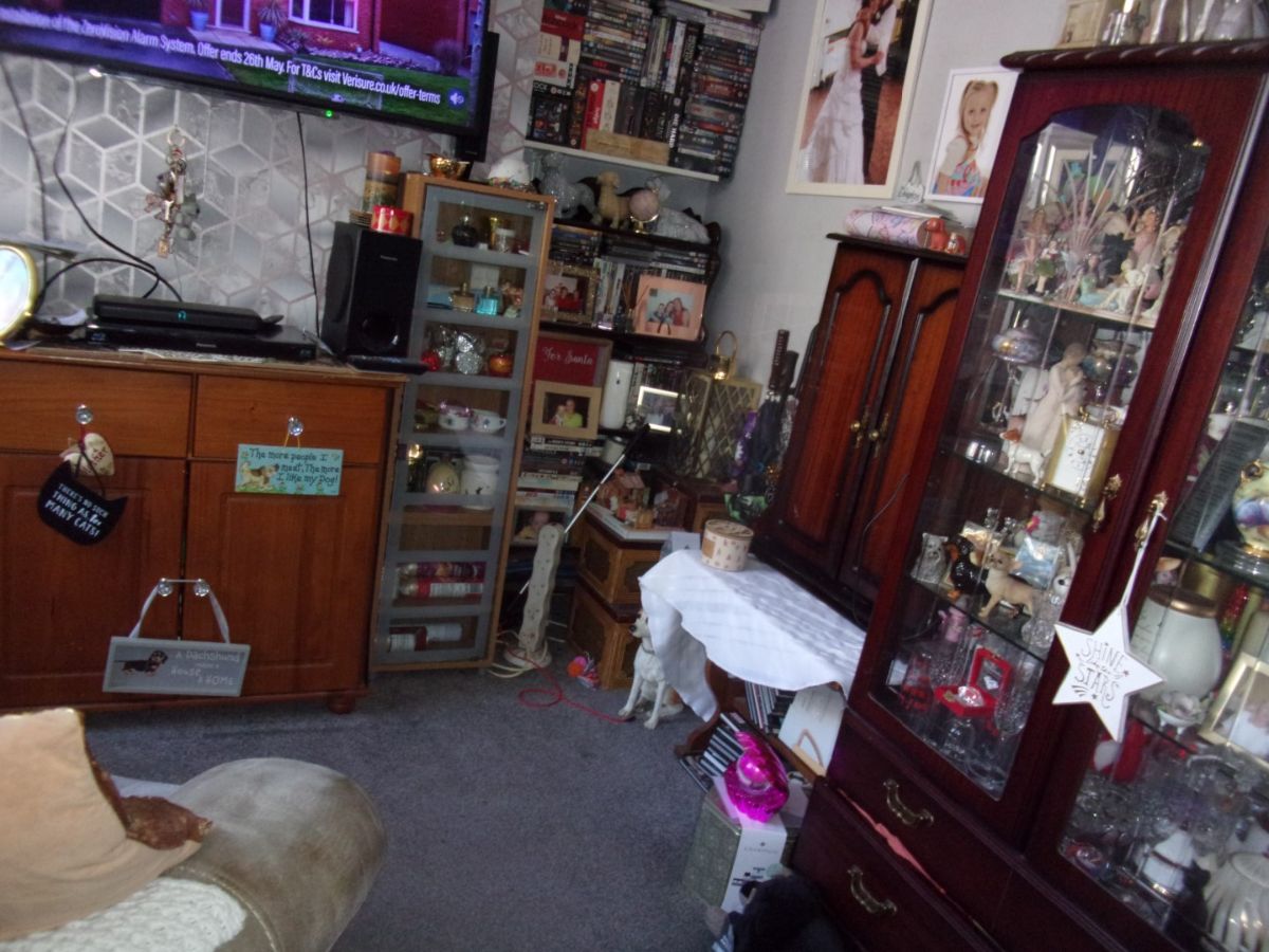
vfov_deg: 49.7
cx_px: 634
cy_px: 476
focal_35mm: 28
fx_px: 1026
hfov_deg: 63.4
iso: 320
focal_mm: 5.1
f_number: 3.9
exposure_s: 1/34
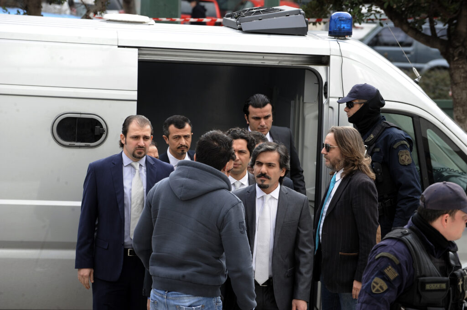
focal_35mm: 190
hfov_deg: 10.8
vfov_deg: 7.2
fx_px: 2463
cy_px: 155
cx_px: 234
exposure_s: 1/250
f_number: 9
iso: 640
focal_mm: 190
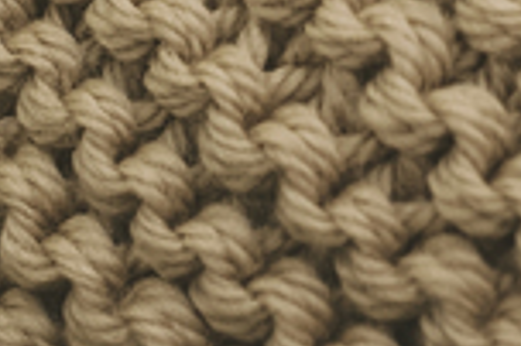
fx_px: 4004
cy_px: -356
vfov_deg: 4.9
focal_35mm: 277
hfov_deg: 7.4
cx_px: 473
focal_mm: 35
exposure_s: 1/125
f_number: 2.2
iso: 320
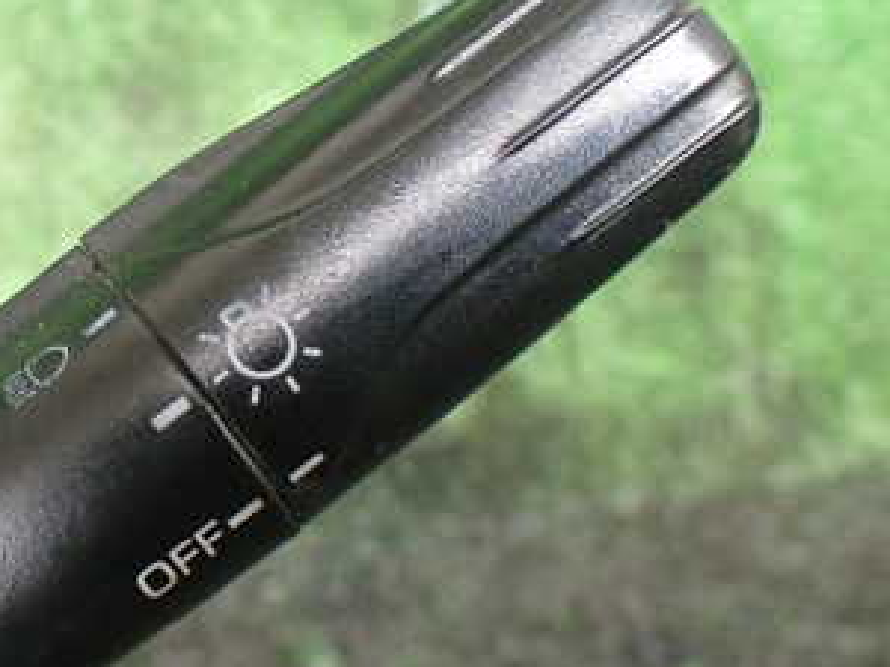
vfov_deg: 24.4
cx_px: 27
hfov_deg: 30.2
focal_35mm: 60
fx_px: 1543
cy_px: 374
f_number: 2.3
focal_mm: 5.4
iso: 400
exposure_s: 1/125
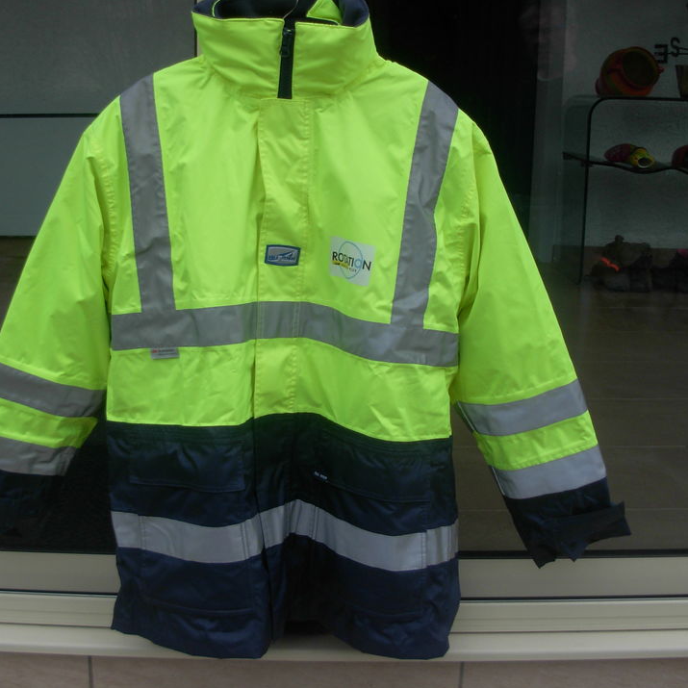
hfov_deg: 35.9
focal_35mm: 47
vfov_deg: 36.1
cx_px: 280
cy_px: 337
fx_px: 1057
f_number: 2.9
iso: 79
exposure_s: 1/67.8
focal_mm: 6.3
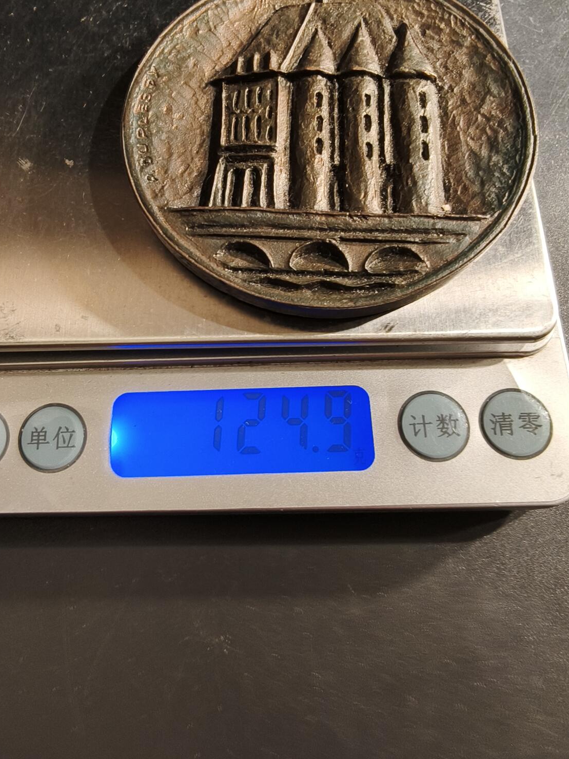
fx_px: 614
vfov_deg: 63.4
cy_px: 355
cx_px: 248
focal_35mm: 28
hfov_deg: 49.6
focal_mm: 2.32
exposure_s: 1/50
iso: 250
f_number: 2
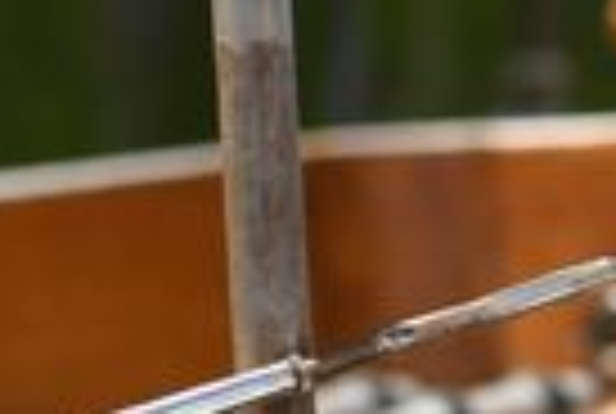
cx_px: 1479
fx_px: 6551
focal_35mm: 382
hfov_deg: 5.2
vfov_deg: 3.6
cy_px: 351
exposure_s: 1/1000
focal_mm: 50
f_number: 3.5
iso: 64
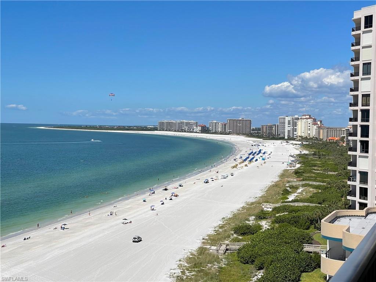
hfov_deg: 30.3
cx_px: 188
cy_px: 141
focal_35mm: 64
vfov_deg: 22.9
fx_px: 695
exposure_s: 1/2481
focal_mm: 7.5
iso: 20
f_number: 2.2
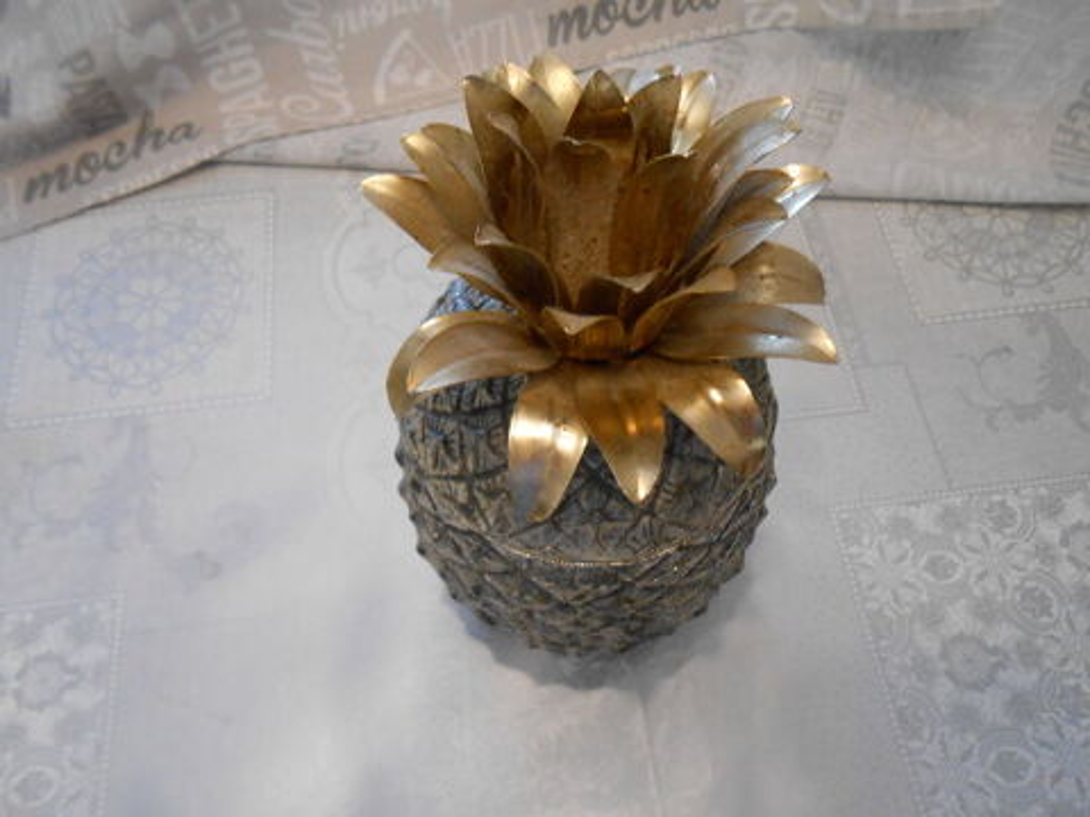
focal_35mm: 26
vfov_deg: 53.1
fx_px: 819
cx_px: 545
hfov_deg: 67.3
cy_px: 408
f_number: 3.5
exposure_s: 1/30
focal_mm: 4.6
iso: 400
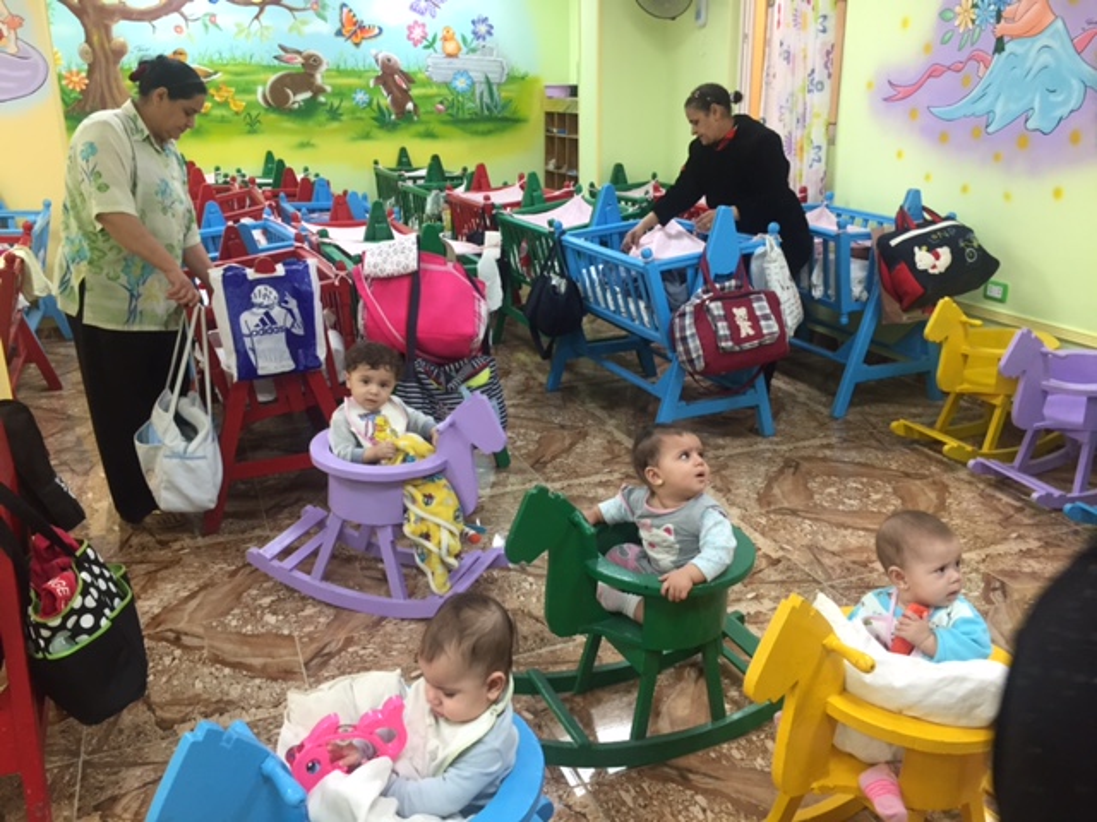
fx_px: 919
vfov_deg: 48.2
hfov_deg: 61.7
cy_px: 411
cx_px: 548
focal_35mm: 29
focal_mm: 4.15
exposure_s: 1/33
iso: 64
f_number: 2.2
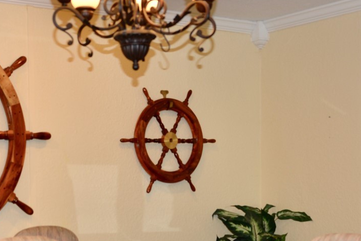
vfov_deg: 16.7
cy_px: 235
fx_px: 802
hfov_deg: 25.1
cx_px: 97
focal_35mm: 80
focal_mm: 28
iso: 320
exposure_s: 1/60
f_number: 3.8
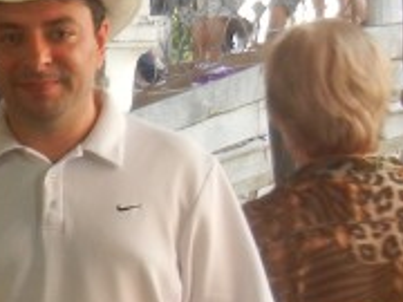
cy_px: 257
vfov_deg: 8.7
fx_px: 1991
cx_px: -318
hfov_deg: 10.8
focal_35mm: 171
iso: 160
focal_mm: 5.4
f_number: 3.5
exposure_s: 1/84.2
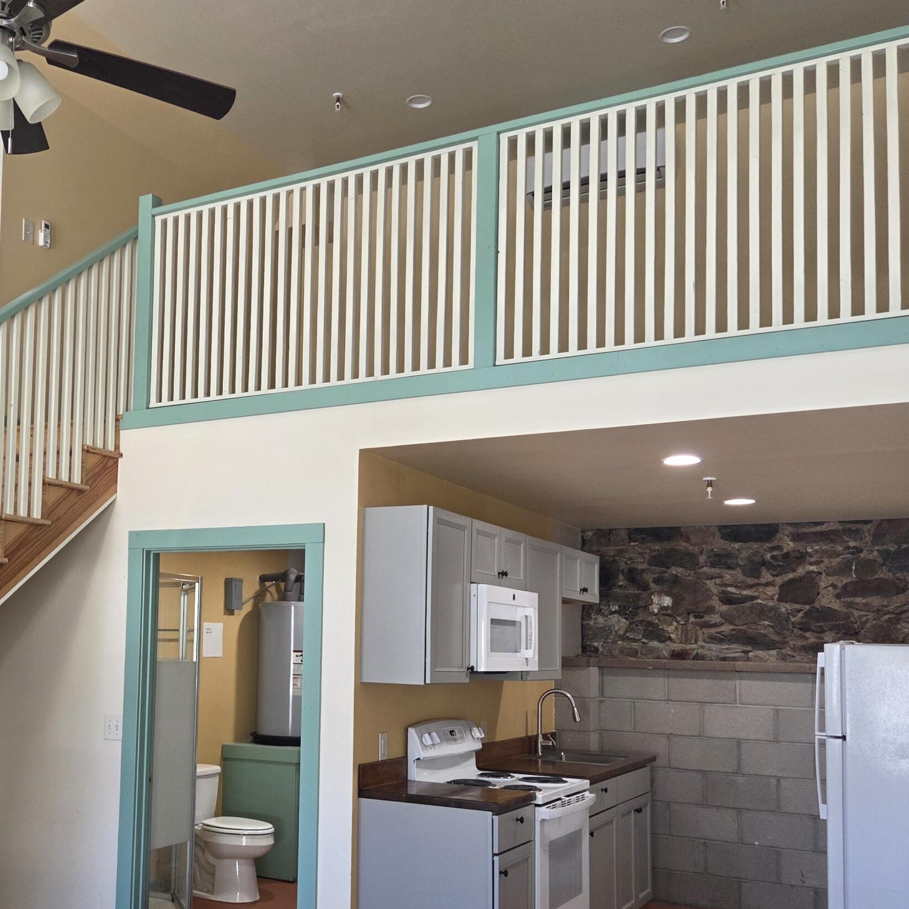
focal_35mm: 37
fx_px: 1099
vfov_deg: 44.6
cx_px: 281
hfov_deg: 44.1
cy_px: 566
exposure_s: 1/120
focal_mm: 5.4
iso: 160
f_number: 1.8
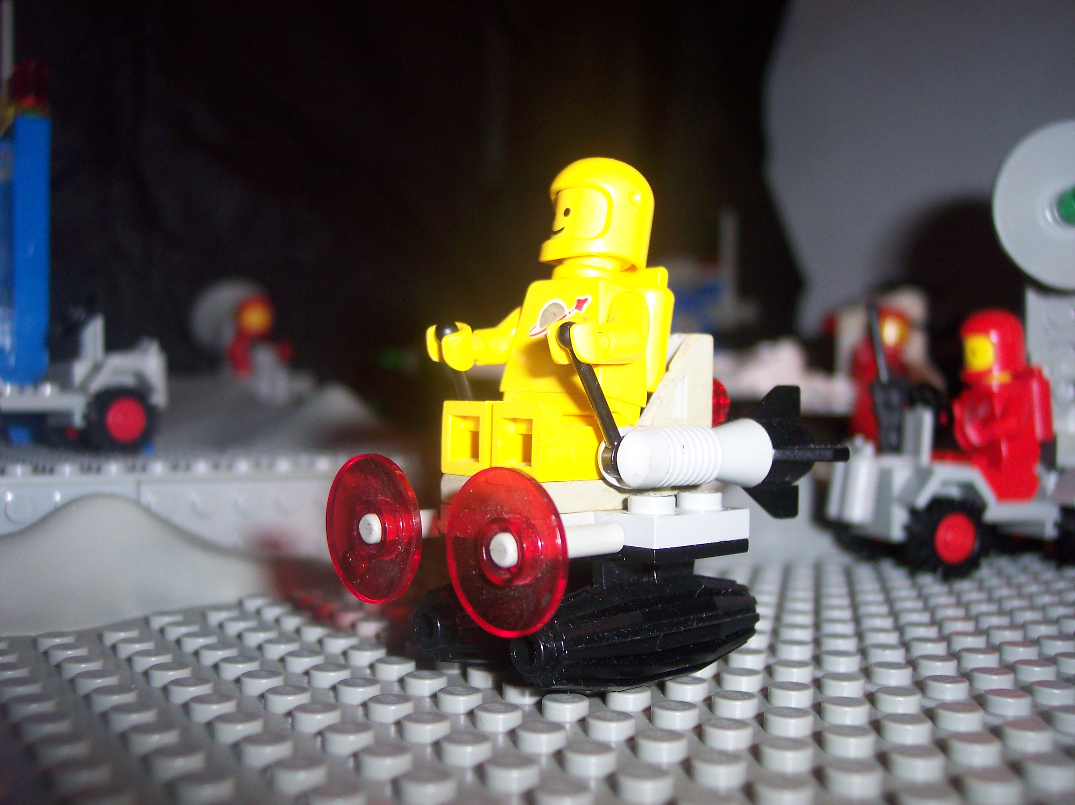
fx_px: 1179
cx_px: 538
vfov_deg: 37.7
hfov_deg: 49.0
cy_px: 402
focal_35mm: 38
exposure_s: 1/30
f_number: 2.8
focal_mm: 8
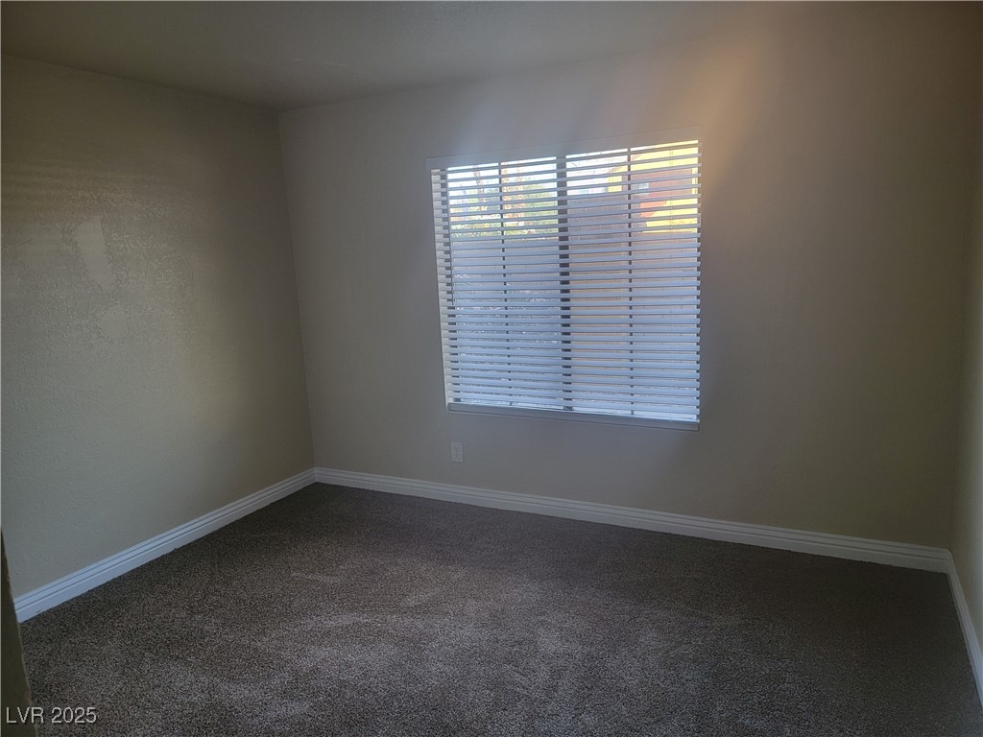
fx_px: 682
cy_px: 368
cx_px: 492
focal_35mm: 24
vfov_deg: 56.8
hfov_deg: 71.6
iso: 100
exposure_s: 1/120
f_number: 1.8
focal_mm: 6.7
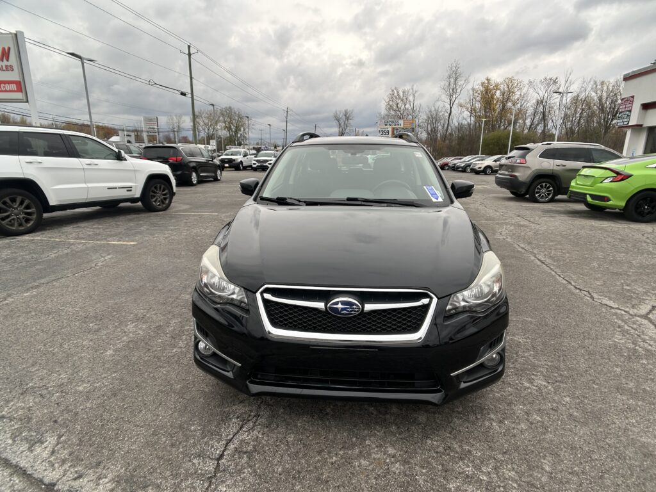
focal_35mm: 26
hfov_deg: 67.3
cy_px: 246
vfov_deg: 53.1
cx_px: 328
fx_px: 493
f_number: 1.5
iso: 50
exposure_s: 1/658
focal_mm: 5.7
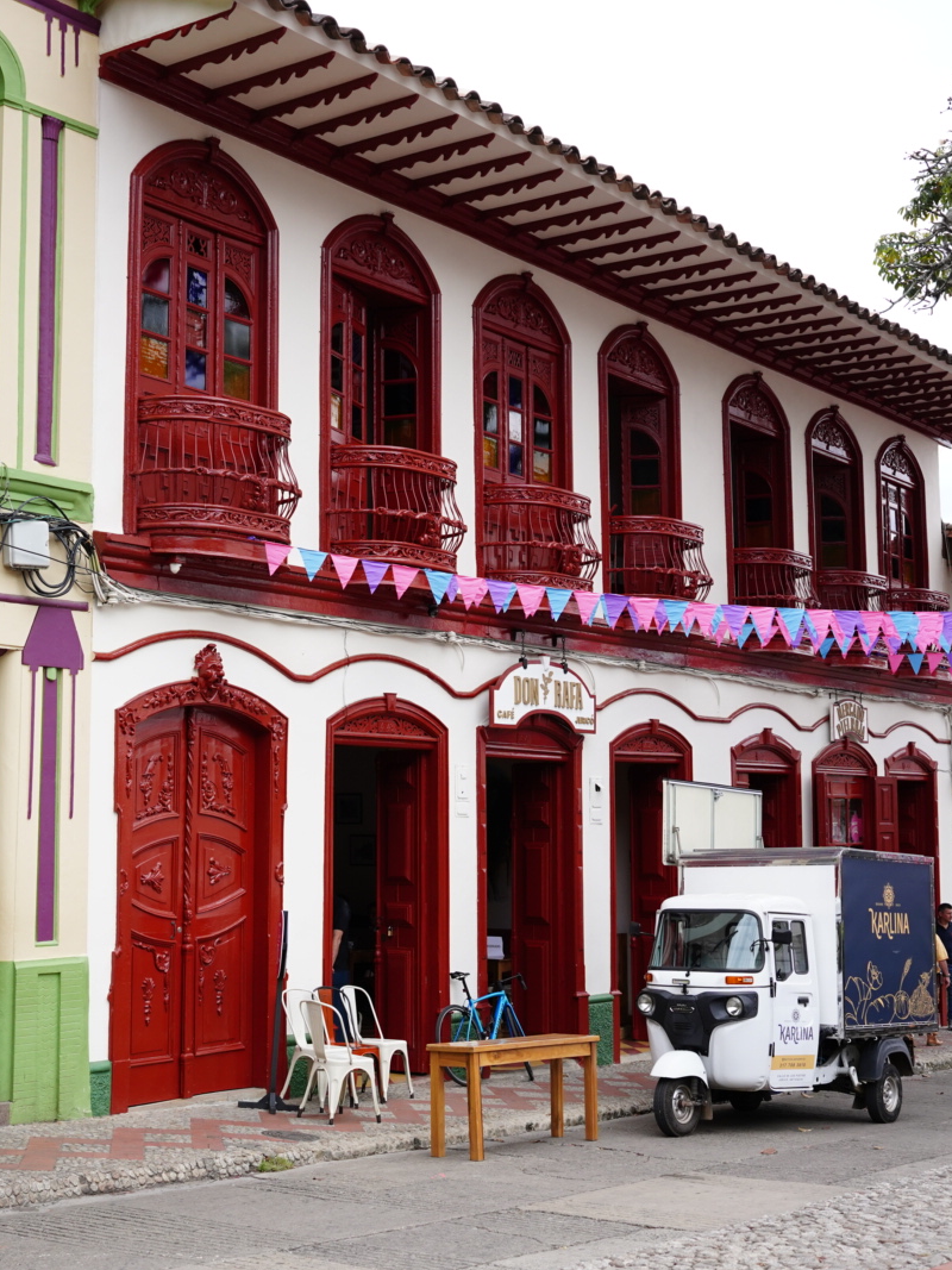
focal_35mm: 51
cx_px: 359
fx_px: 1870
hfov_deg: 28.5
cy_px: 633
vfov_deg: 37.5
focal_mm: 35
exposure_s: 1/4000
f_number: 3.5
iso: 800
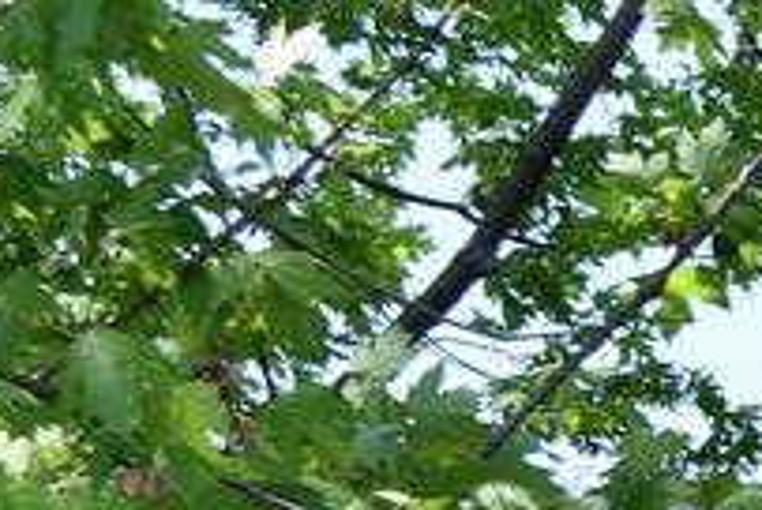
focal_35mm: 255
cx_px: 2560
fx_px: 5405
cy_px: 1170
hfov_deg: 6.9
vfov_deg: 5.3
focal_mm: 24
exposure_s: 1/160
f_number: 6.3
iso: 100
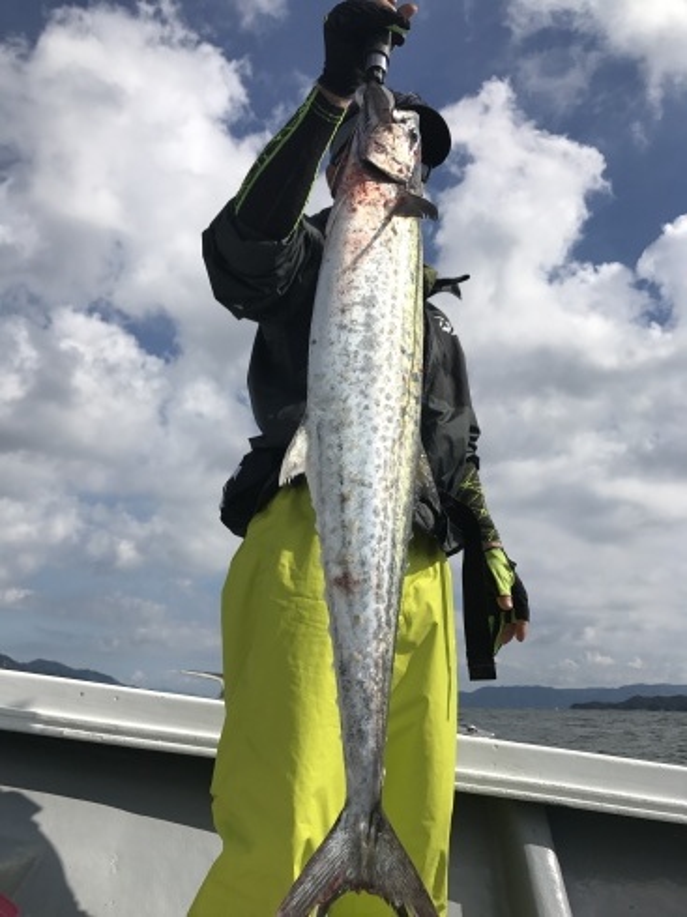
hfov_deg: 49.7
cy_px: 458
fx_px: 742
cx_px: 344
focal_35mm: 28
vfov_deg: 63.5
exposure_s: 1/5988
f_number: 1.8
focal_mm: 3.99
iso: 20
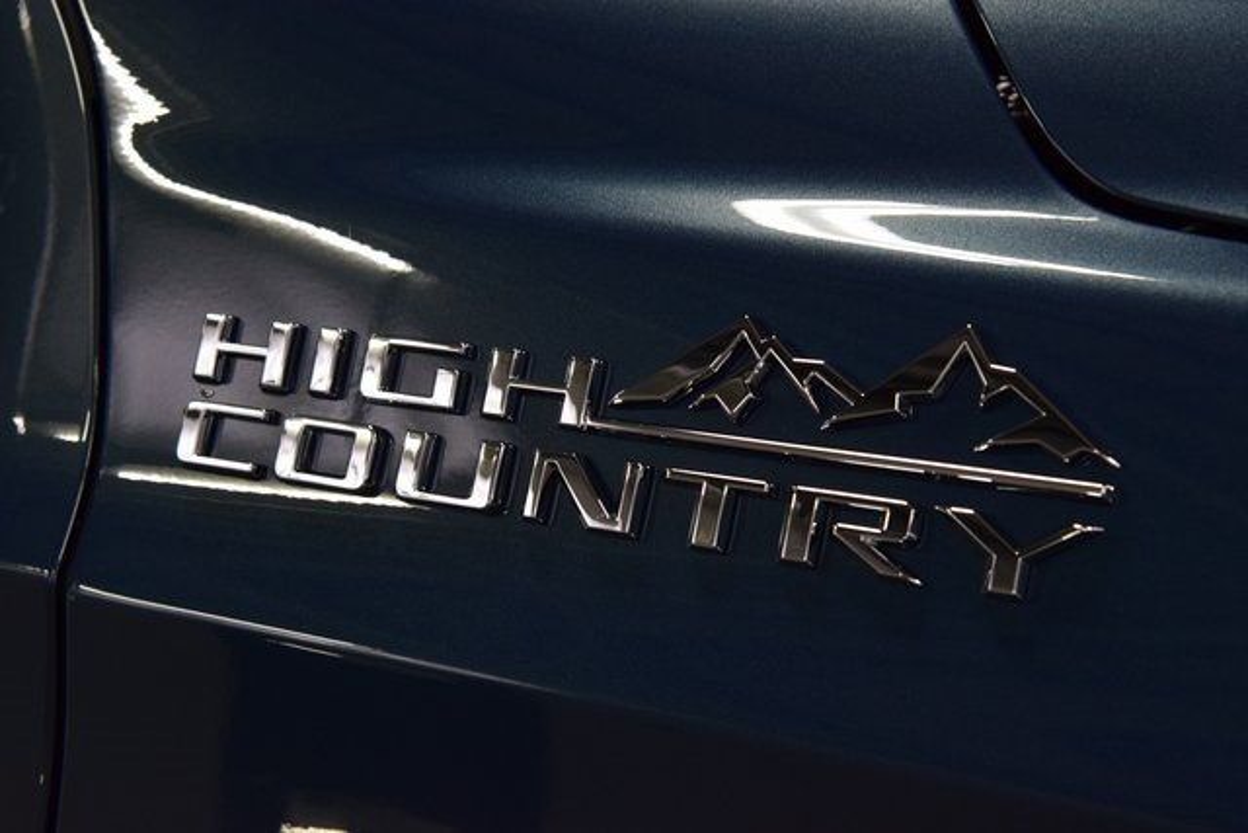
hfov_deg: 28.1
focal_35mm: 72
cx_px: 624
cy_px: 416
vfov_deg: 18.9
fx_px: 2496
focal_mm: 48
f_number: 8
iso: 1100
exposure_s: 1/60
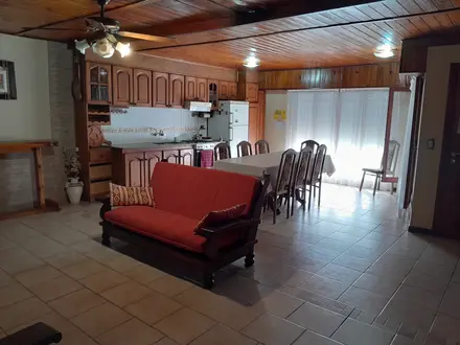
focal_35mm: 26
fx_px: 346
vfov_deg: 53.1
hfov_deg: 67.3
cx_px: 230
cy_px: 172
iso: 320
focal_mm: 3.98
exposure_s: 1/60
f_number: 1.8
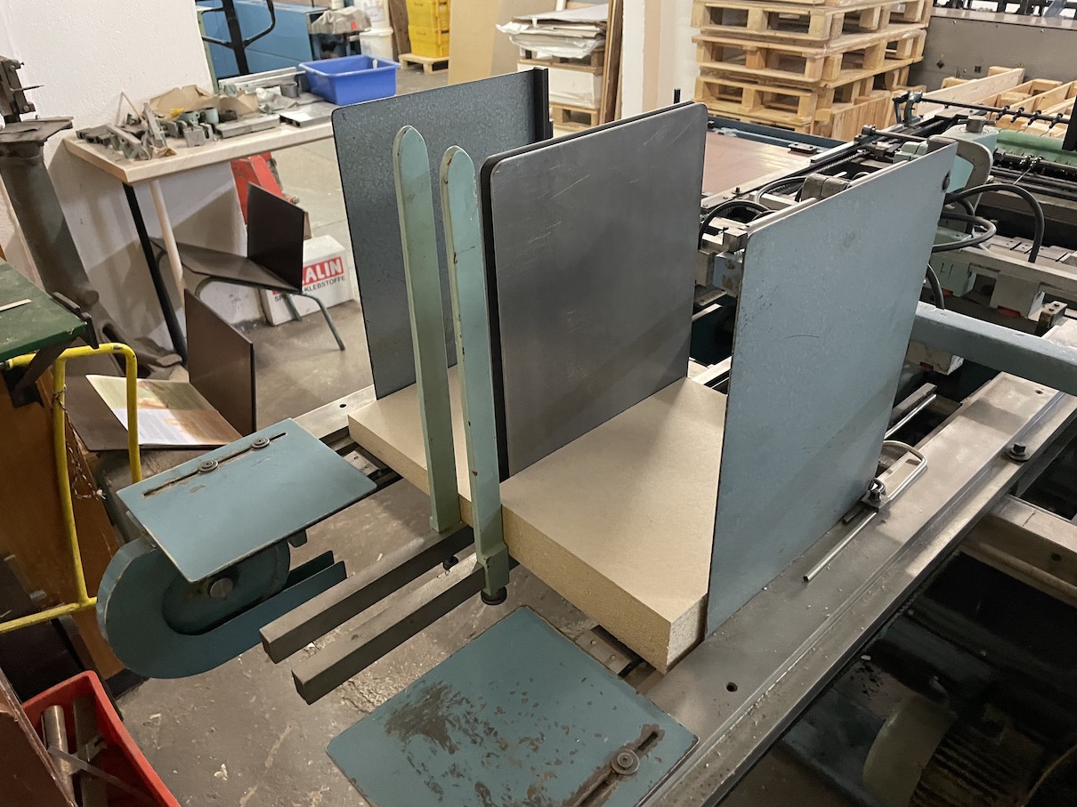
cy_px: 404
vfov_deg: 53.0
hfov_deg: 67.3
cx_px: 538
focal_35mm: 26
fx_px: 809
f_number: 1.6
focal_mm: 4.2
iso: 500
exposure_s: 1/33
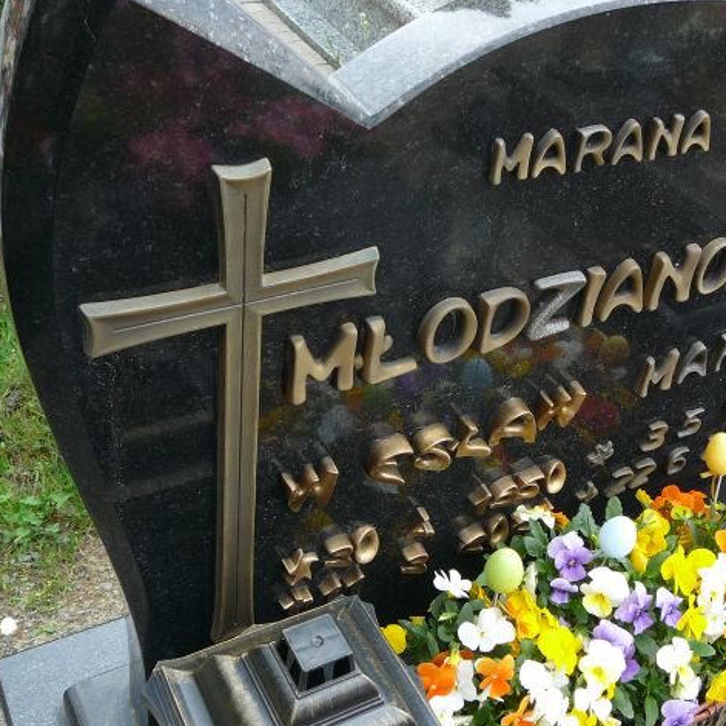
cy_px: 362
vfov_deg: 40.0
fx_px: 997
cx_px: 449
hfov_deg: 39.8
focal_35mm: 42
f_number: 2.8
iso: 80
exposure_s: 1/125
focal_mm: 5.2
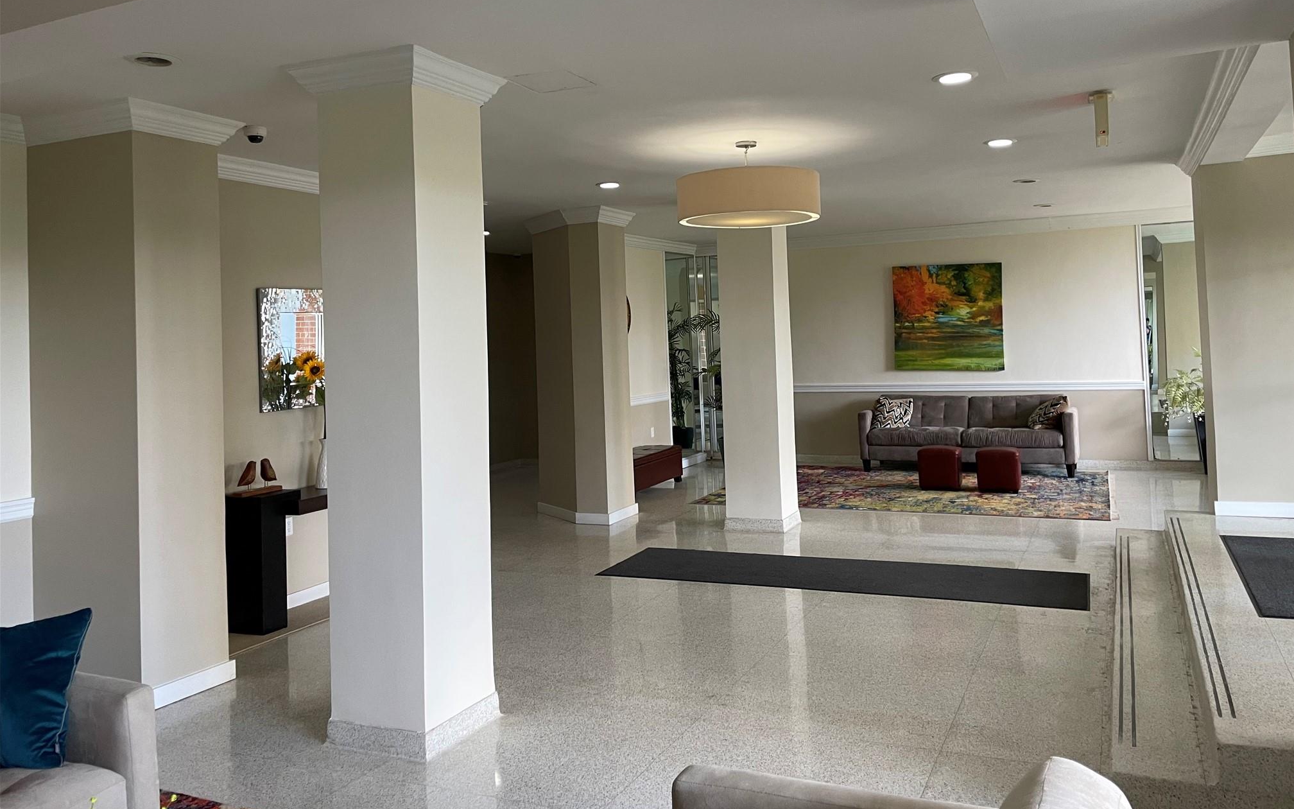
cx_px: 657
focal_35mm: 28
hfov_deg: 66.5
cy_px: 319
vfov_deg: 44.3
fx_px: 987
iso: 100
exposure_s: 1/60
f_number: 1.6
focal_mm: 4.2
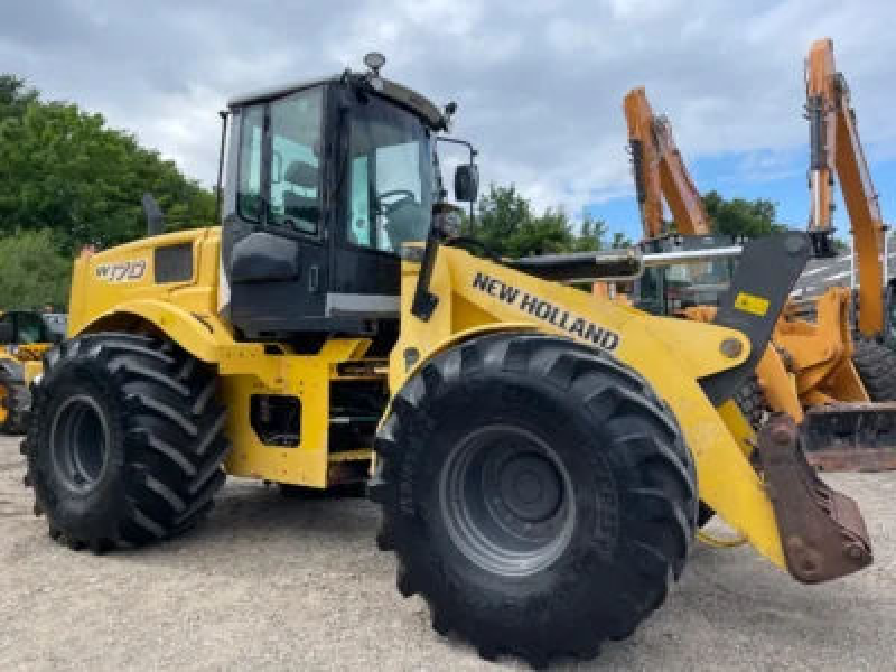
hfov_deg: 67.3
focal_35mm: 26
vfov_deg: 53.1
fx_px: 673
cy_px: 336
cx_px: 448
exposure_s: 1/1984
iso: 32
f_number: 1.6
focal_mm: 4.2
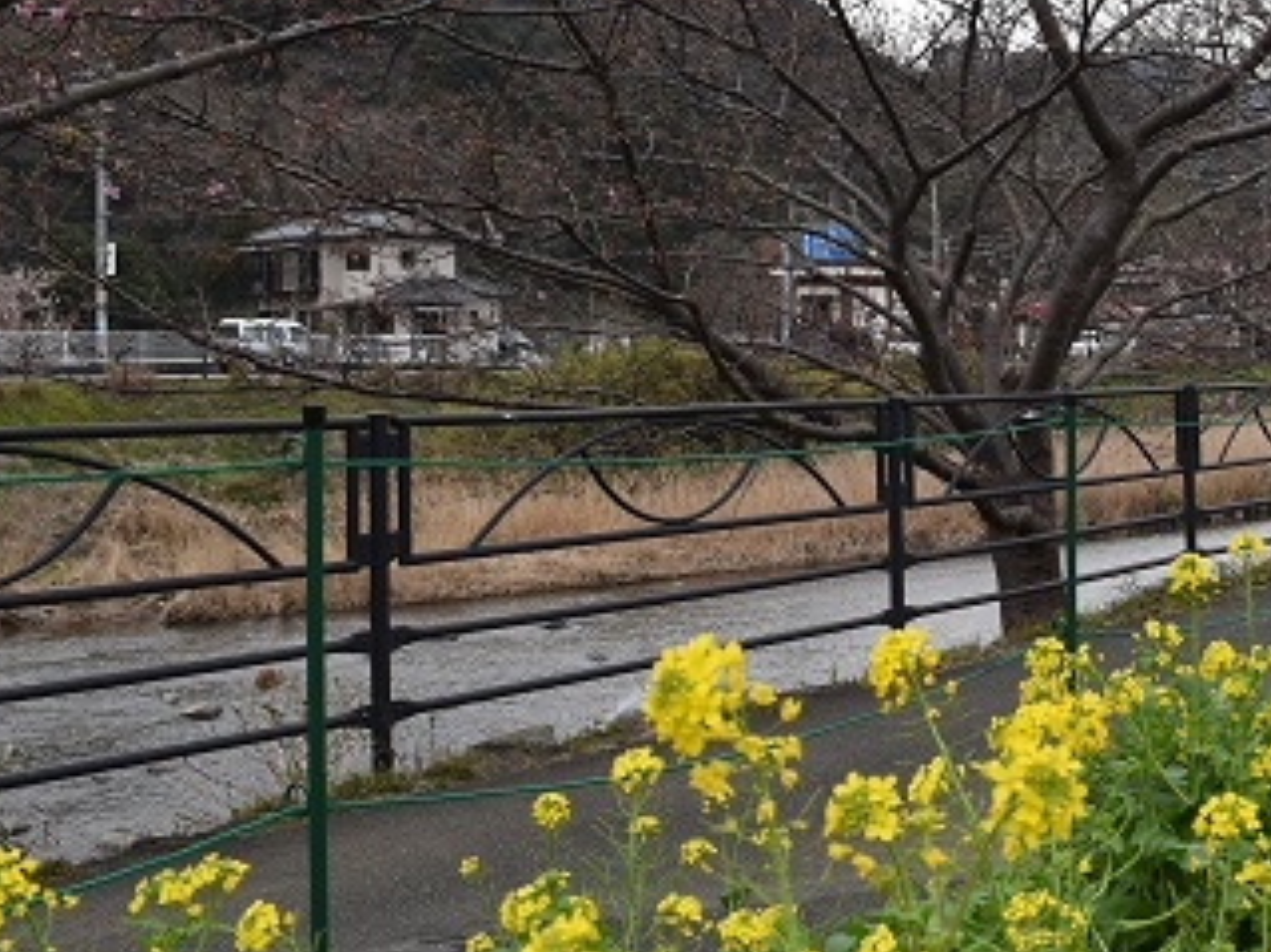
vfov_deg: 25.6
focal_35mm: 57
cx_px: 1271
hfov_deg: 31.3
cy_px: 358
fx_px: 2092
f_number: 7.1
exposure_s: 1/200
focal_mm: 18
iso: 200
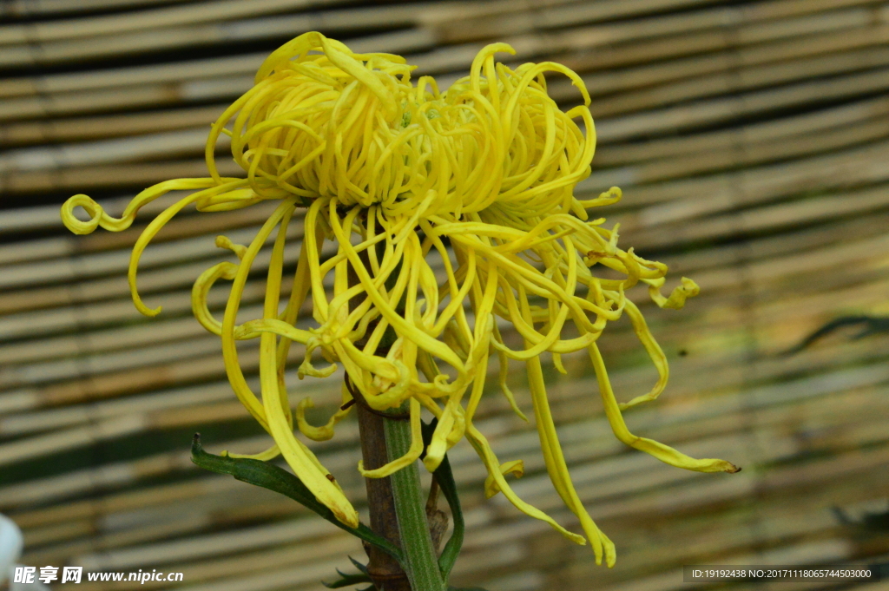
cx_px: 444
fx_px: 4293
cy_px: 296
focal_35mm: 174
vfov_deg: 7.9
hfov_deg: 11.8
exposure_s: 1/250
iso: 2500
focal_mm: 116
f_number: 18
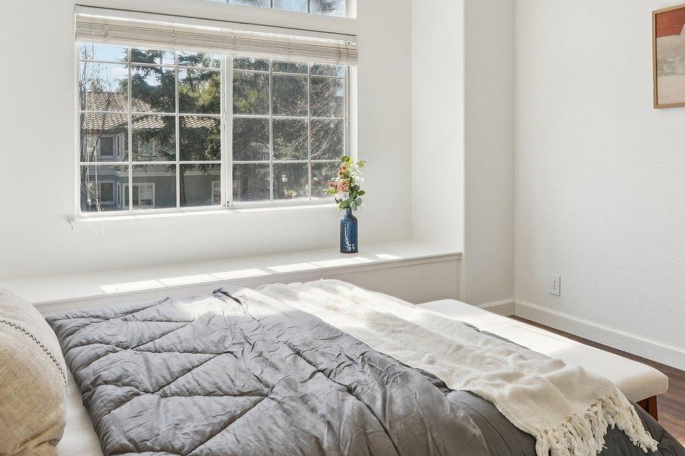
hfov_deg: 61.8
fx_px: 571
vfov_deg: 42.9
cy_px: 149
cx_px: 380
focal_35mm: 30
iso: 640
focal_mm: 14
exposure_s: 1/160
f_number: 8
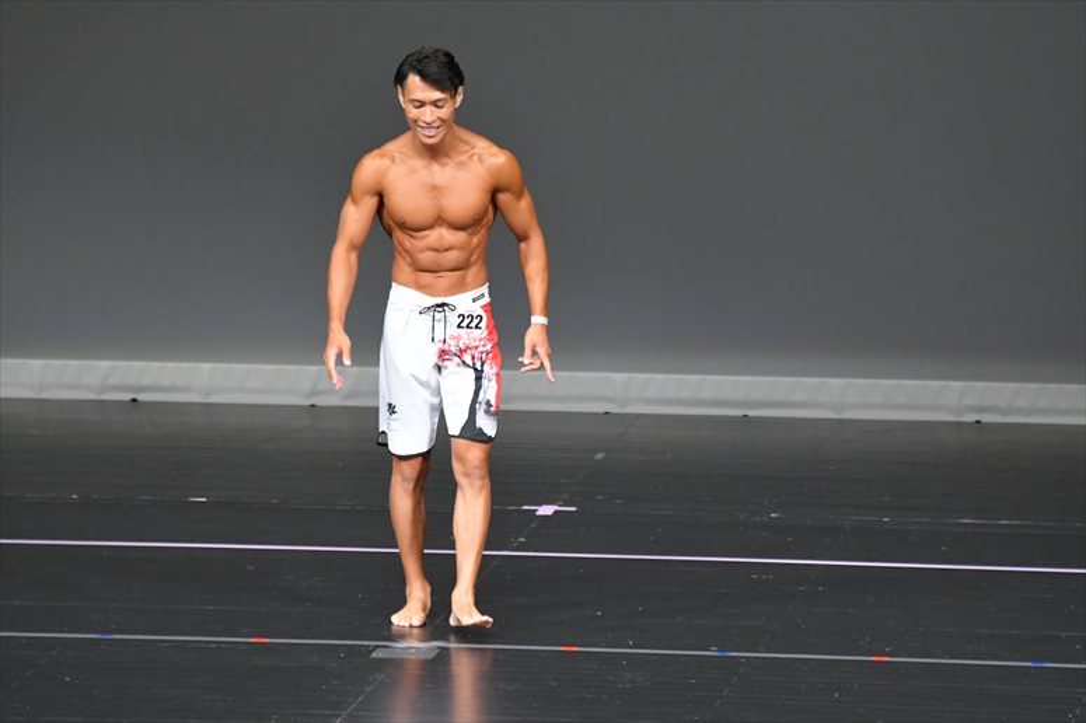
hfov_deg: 6.0
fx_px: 10403
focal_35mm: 345
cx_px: 543
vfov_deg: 4.0
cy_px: 362
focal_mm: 230
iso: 5000
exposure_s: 1/400
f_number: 5.6
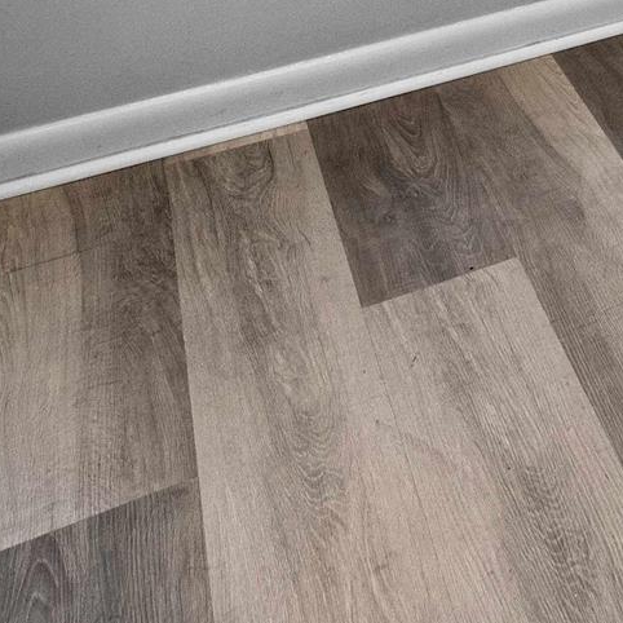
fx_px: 1324
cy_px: -587
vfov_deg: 18.5
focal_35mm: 65
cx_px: 1042
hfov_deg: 20.6
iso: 500
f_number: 9
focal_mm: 12
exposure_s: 1/25
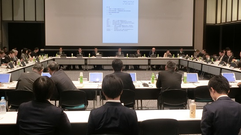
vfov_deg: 31.2
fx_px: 243
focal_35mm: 38
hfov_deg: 52.8
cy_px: 63
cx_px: 120
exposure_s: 1/40
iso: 400
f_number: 3.9
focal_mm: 6
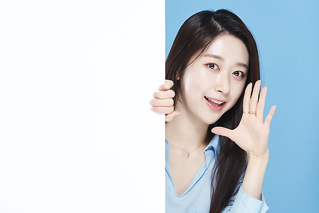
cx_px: 160
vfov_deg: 13.1
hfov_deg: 19.4
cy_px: 106
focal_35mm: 105
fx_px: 931
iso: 64
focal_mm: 105
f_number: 11
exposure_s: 1/125
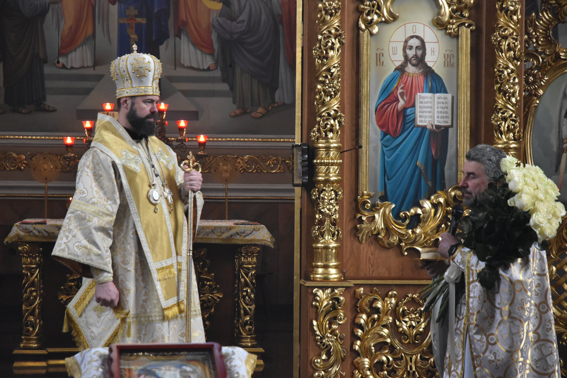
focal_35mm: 105
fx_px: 1654
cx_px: 284
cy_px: 189
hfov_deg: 19.5
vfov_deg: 13.0
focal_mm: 70
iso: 2500
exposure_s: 1/250
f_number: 4.5
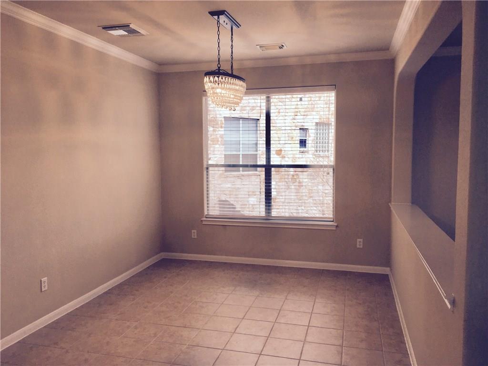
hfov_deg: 61.7
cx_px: 244
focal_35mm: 29
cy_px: 183
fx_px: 409
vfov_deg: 48.2
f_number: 2.2
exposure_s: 1/85
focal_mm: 4.15
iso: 25
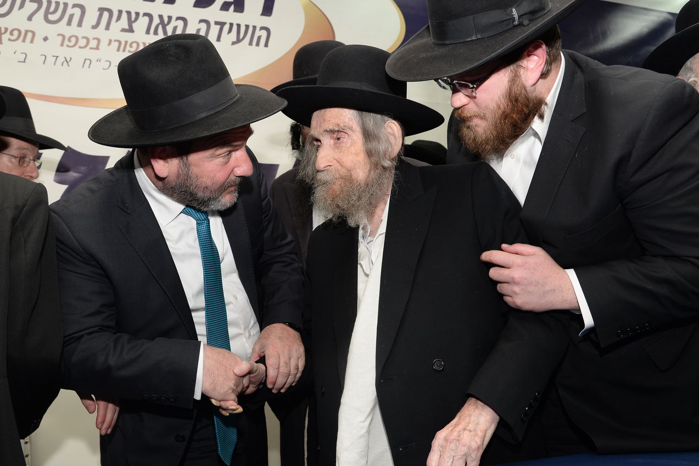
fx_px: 641
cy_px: 242
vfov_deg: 39.9
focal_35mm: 33
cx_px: 333
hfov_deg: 57.2
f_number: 5.6
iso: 500
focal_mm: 30
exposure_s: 1/60
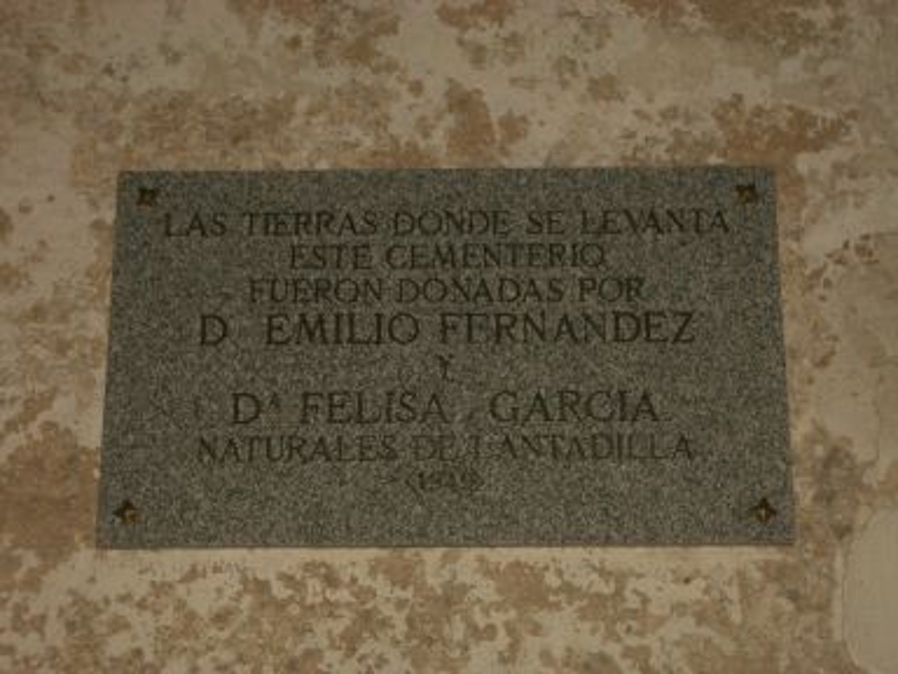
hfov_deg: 26.3
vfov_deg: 19.9
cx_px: 449
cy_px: 337
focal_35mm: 74
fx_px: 1920
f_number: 3.9
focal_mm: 12.2
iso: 100
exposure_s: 1/60
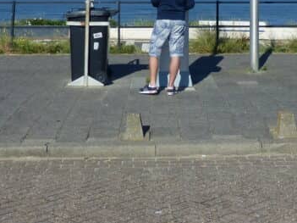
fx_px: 626
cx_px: 202
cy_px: -36
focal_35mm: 73
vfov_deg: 19.2
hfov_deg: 26.5
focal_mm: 4.5
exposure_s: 1/1300
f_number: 4
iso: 100
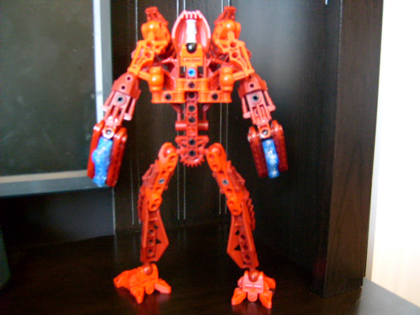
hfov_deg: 52.6
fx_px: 425
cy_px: 158
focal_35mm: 35
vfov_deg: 40.7
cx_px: 210
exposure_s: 1/6
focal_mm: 5.8
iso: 200
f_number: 2.8
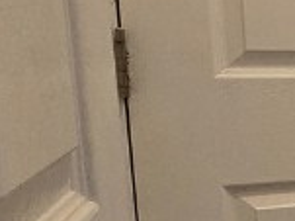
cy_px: 147
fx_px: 749
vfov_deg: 16.7
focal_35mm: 88
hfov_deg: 12.2
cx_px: 840
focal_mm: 2.2
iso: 320
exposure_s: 1/60
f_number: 2.2
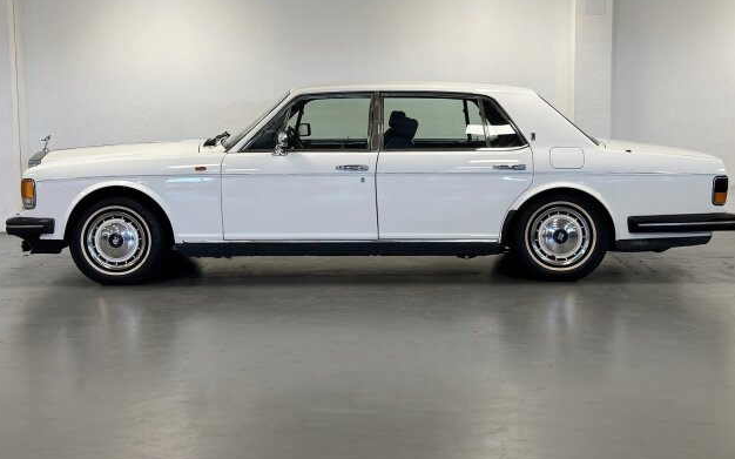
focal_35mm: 52
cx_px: 368
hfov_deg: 38.9
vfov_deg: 24.8
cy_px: 193
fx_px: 1041
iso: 125
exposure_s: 1/120
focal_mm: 6.86
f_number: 1.78
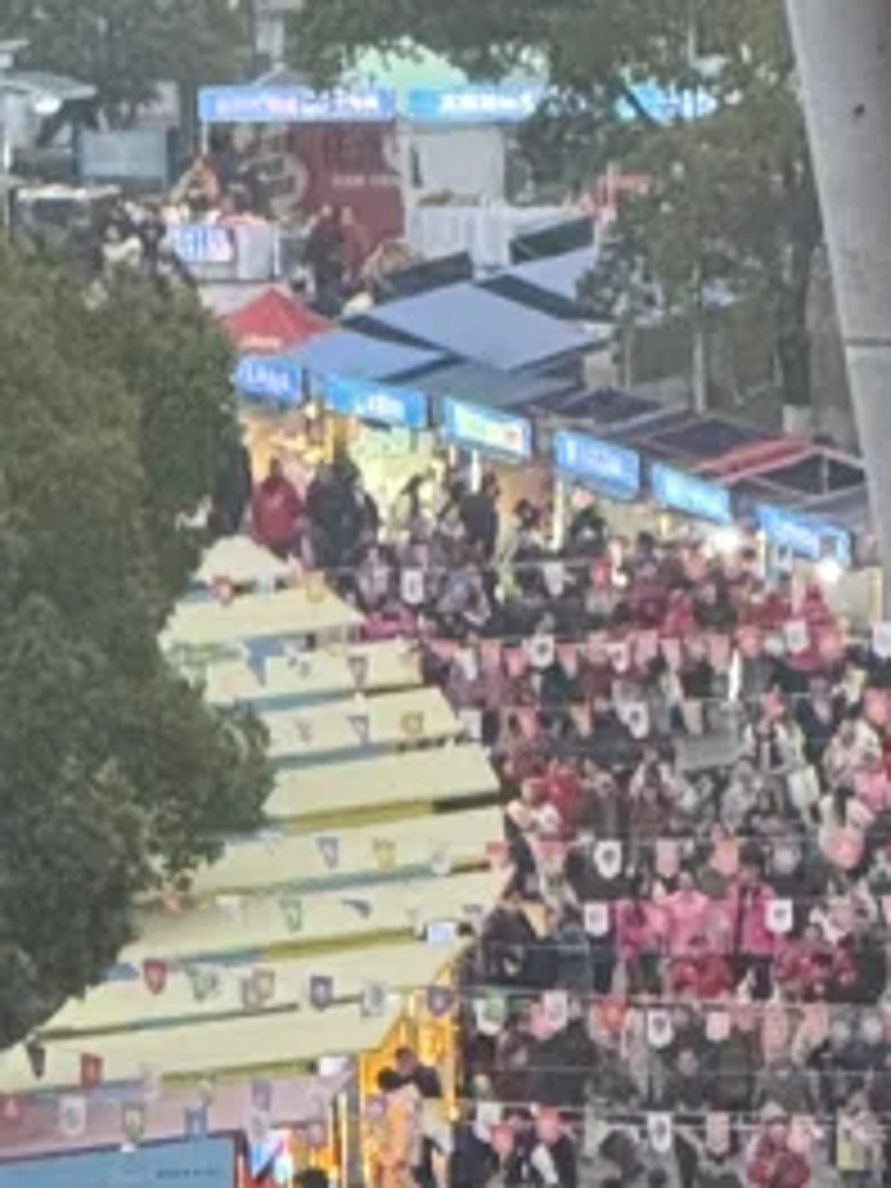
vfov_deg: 3.0
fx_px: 22479
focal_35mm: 655
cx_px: 432
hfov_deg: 2.3
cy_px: 2043
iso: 320
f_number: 2.8
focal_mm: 15.66
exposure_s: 1/60
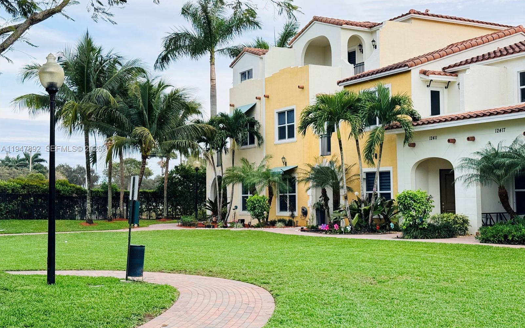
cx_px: 262
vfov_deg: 25.3
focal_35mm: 51
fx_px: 730
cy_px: 149
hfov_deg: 39.6
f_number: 1.78
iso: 64
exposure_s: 1/1403
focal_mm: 6.76
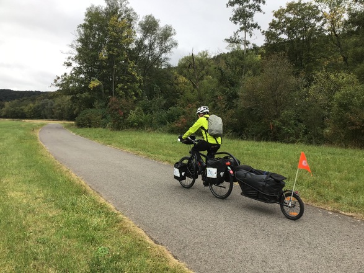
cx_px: 182
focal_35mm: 31
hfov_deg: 58.4
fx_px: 326
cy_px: 136
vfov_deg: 45.4
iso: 25
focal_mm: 3.3
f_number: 2.4
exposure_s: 1/150
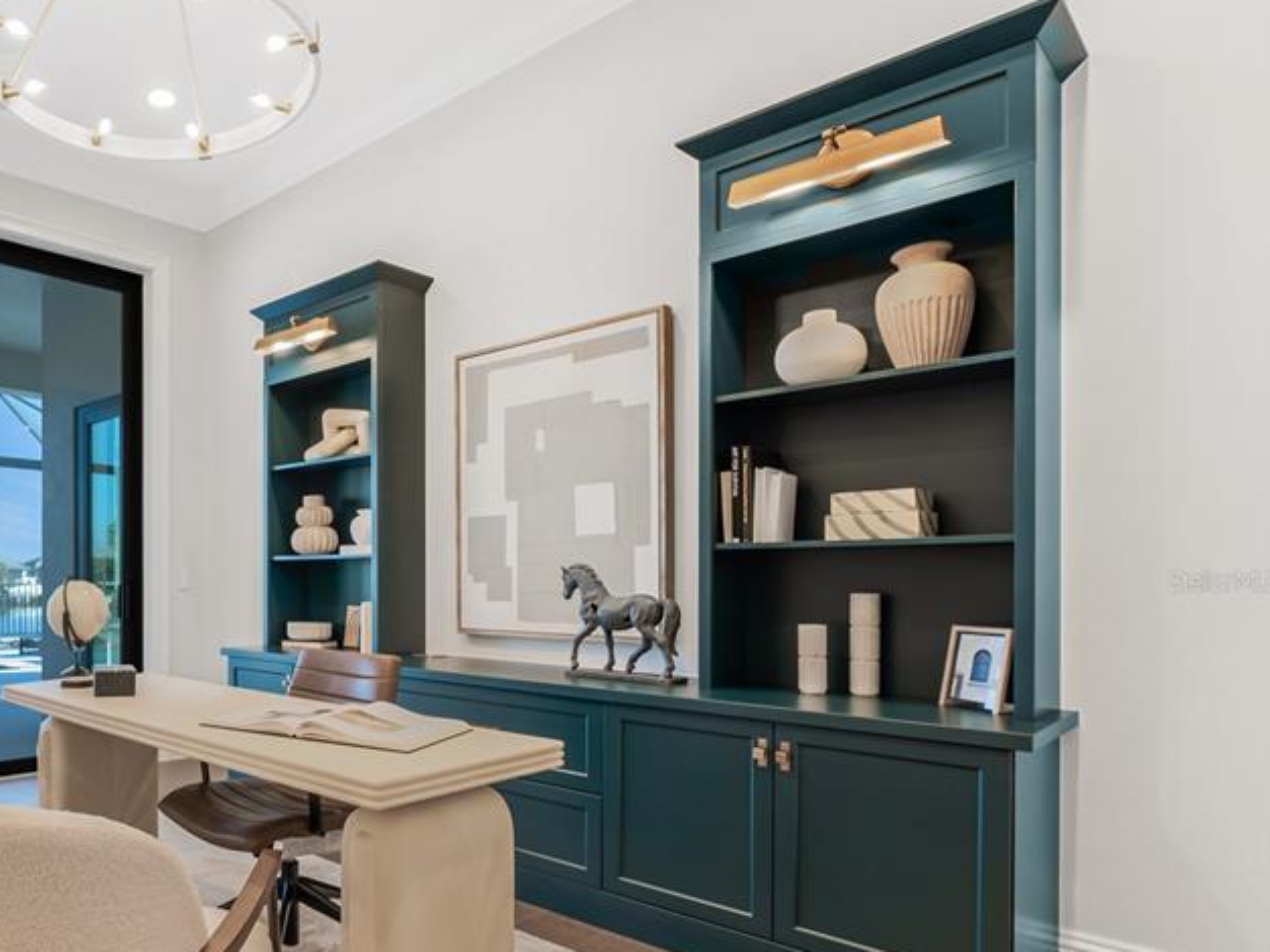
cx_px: 247
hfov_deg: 66.9
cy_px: 580
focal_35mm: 23
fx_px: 842
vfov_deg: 58.4
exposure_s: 1/8
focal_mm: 14.6
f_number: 8
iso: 125
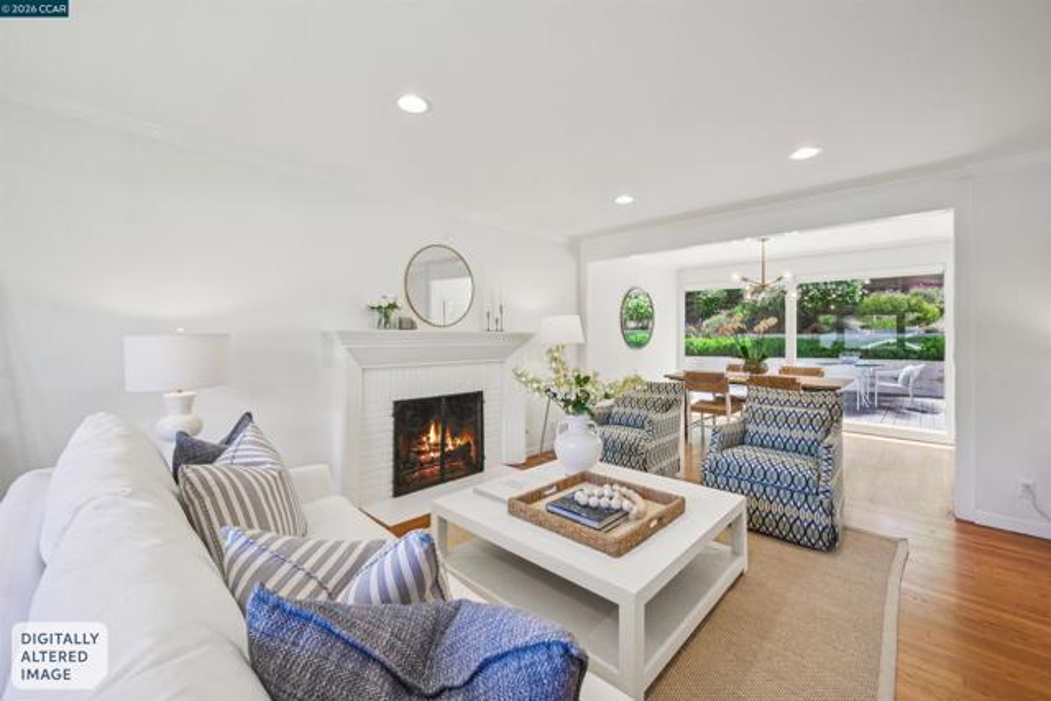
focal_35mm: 14
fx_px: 409
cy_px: 350
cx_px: 526
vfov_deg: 81.2
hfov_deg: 104.2
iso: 400
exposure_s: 1/60
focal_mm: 14
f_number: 9
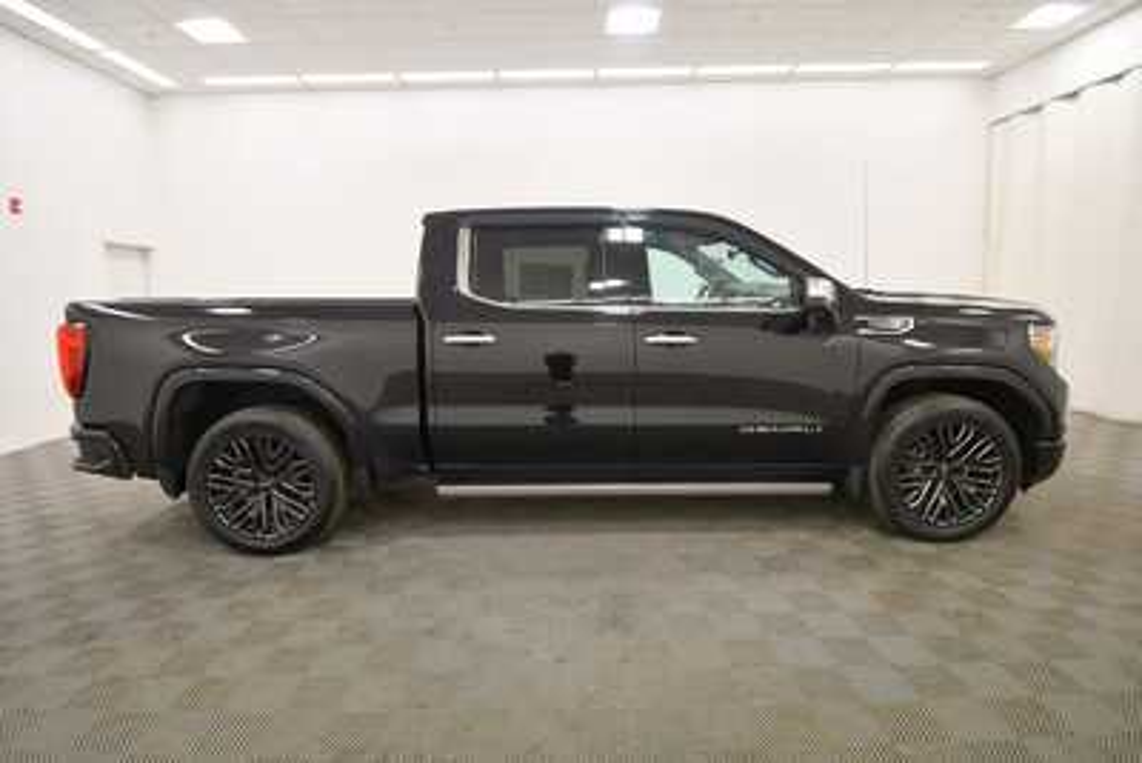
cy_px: 382
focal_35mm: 19
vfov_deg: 64.6
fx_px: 603
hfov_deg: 86.9
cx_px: 571
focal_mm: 13
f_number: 4.8
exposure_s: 1/160
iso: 800
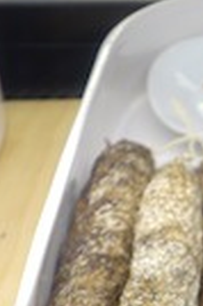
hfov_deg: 10.9
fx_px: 1026
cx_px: 287
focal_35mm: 121
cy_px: 347
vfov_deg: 16.4
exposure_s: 1/40
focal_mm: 13.42
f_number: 2.8
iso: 160
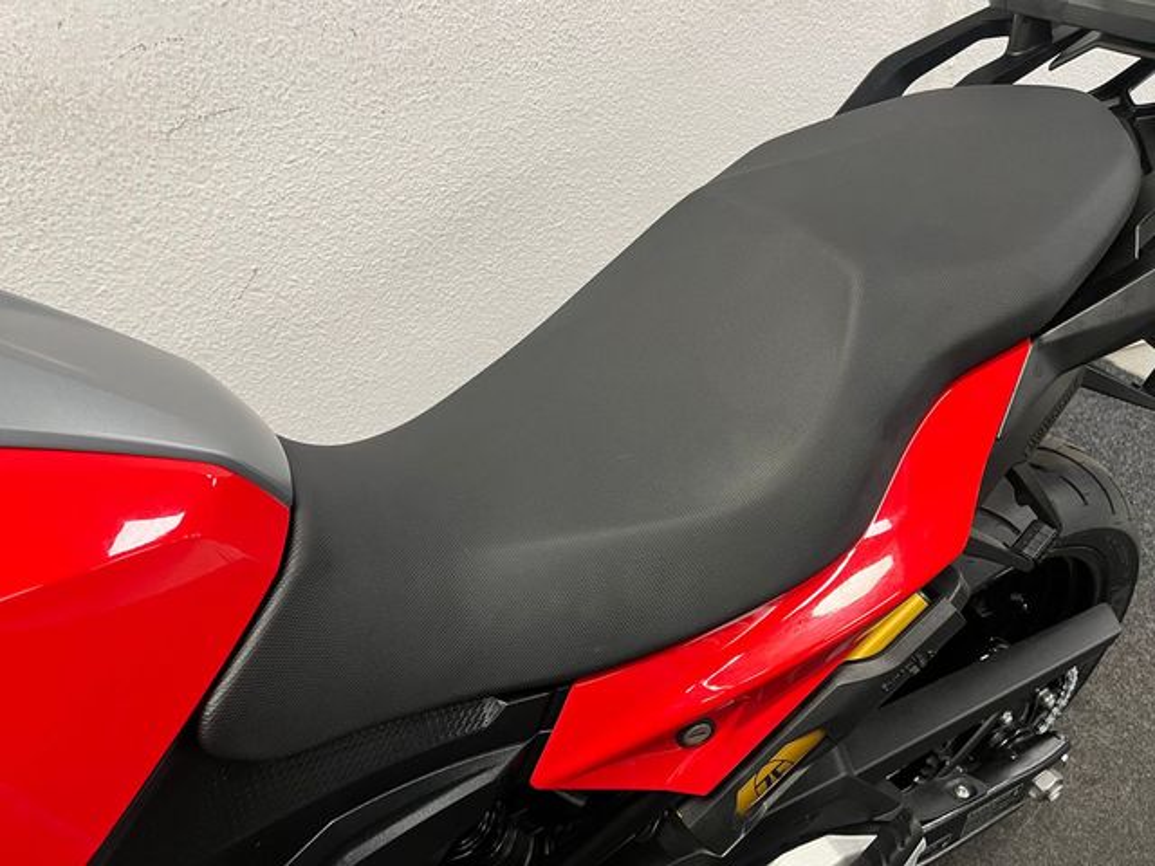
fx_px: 868
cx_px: 578
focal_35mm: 26
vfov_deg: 53.1
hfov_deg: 67.3
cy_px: 433
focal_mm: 5.1
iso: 125
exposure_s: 1/50
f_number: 1.6
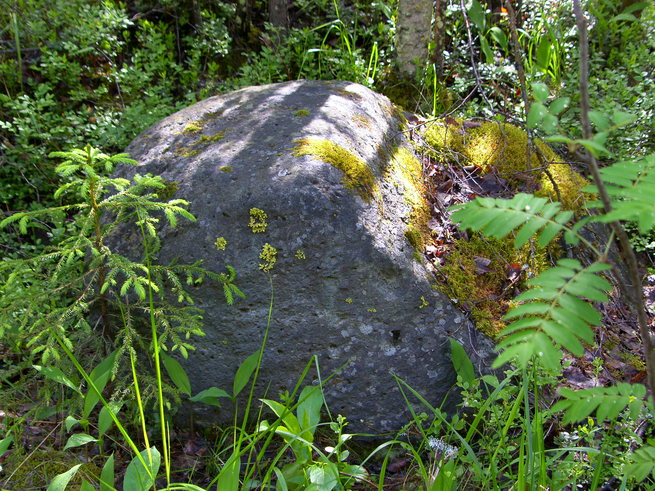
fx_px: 1135
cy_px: 246
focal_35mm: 60
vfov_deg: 24.4
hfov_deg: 32.2
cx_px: 328
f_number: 3.5
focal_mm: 15.5
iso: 100
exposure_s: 1/125
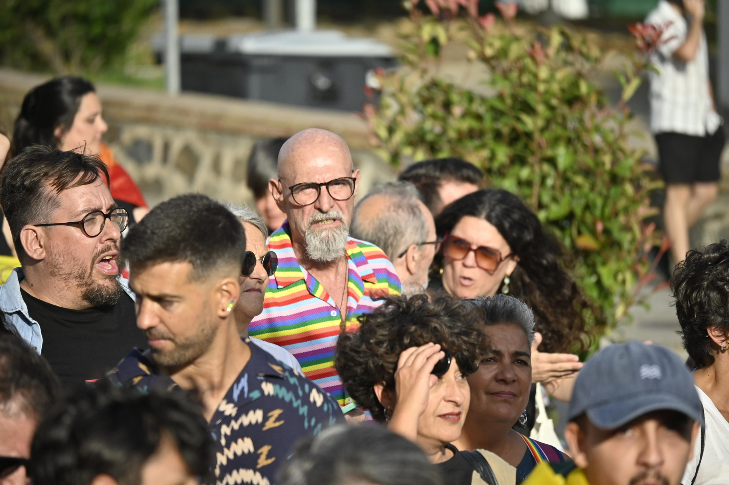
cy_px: 242
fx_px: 7288
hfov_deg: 5.7
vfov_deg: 3.8
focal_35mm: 360
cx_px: 364
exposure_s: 1/1000
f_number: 6.3
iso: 320
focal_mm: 240
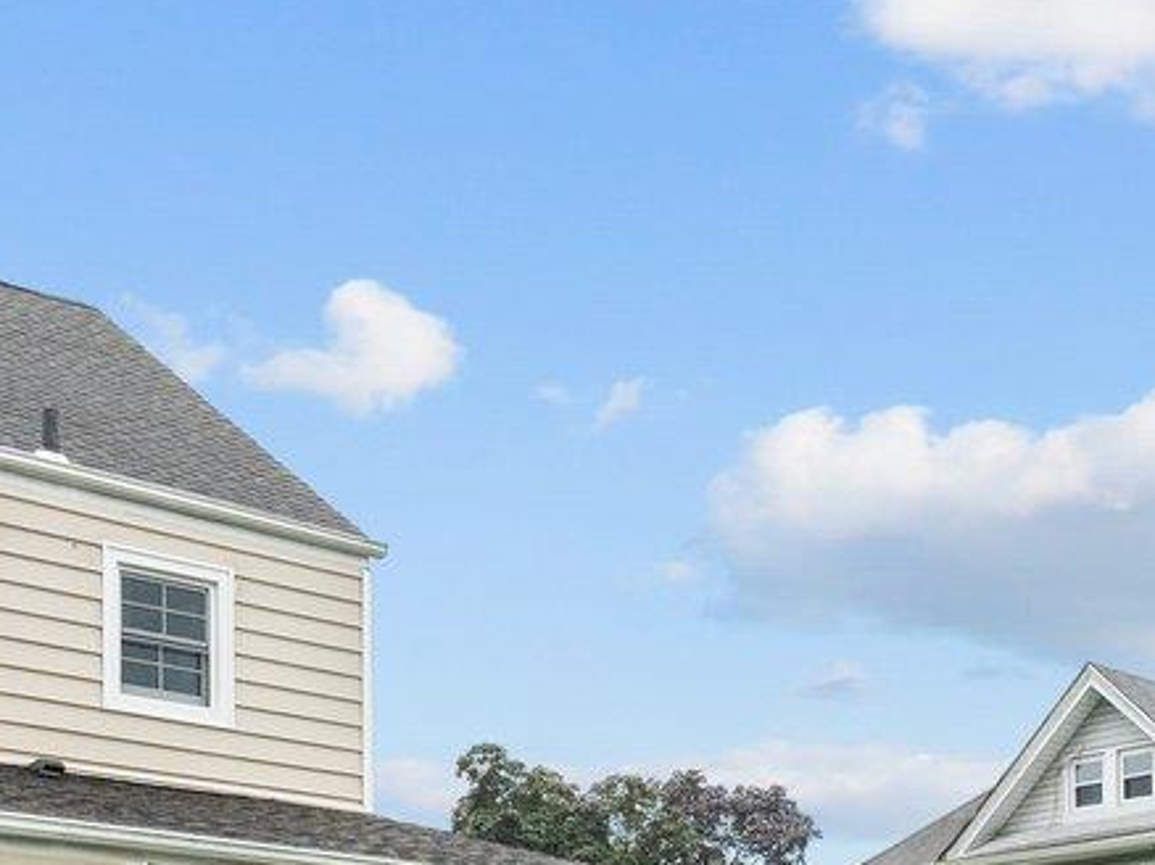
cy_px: 1151
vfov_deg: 21.0
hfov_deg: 30.4
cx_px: 823
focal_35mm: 63
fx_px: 2101
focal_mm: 14
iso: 1000
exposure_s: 1/320
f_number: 10
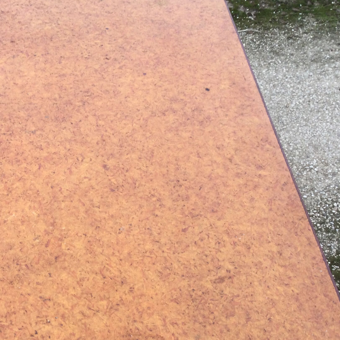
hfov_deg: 30.2
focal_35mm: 55
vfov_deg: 31.1
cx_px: 60
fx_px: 611
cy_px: 191
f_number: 2.4
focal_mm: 3.3
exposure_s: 1/128
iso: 25
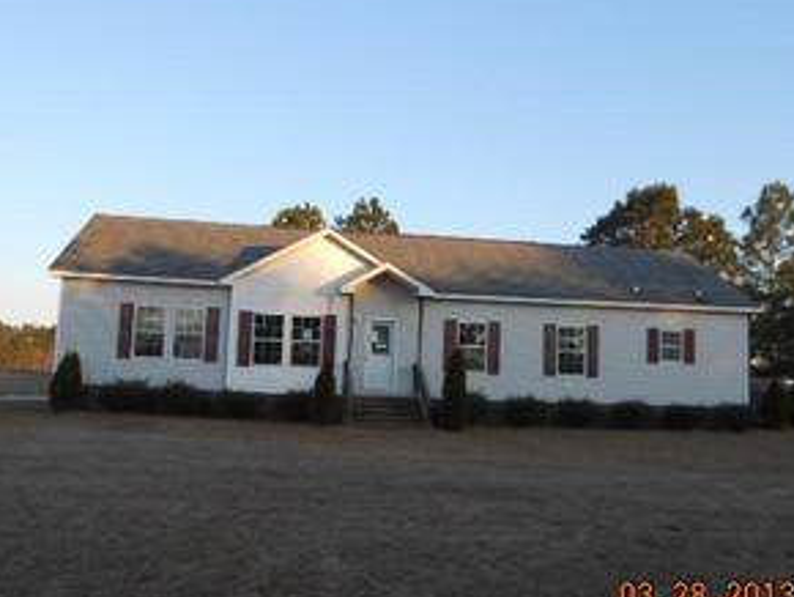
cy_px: 315
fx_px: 712
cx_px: 378
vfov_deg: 45.5
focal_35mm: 31
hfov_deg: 58.3
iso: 80
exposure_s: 1/160
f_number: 3.5
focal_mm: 4.6
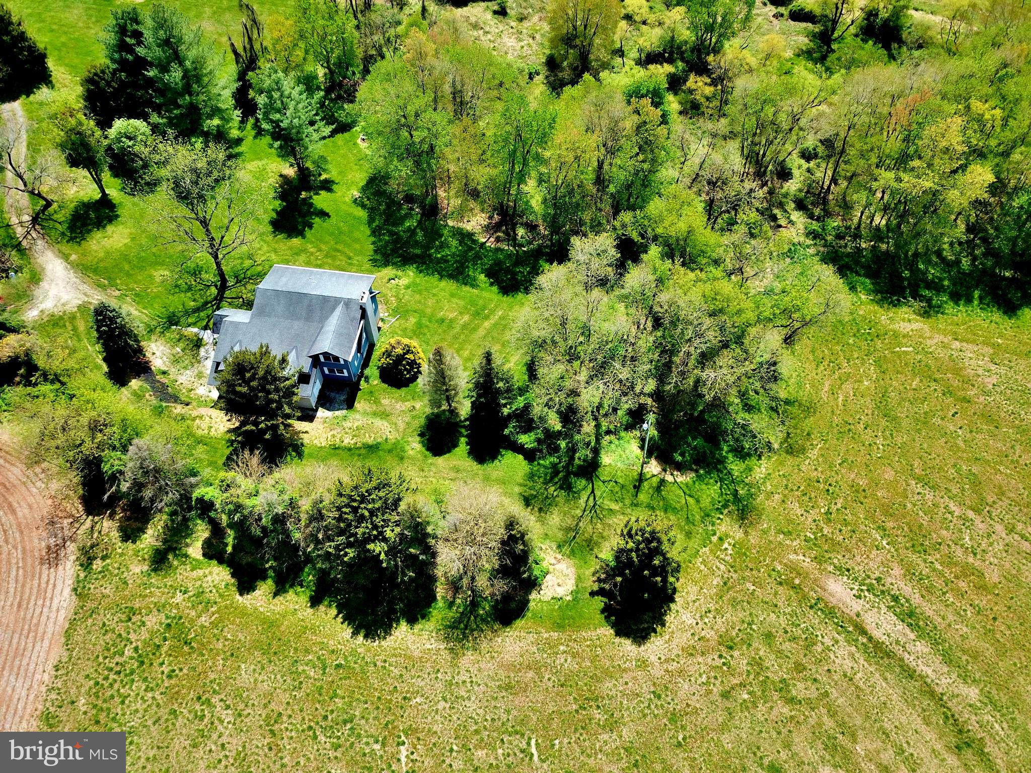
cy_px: 386
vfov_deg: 53.1
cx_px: 516
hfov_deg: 67.3
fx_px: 774
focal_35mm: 26
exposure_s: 1/800
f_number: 2.2
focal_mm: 4.73
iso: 100
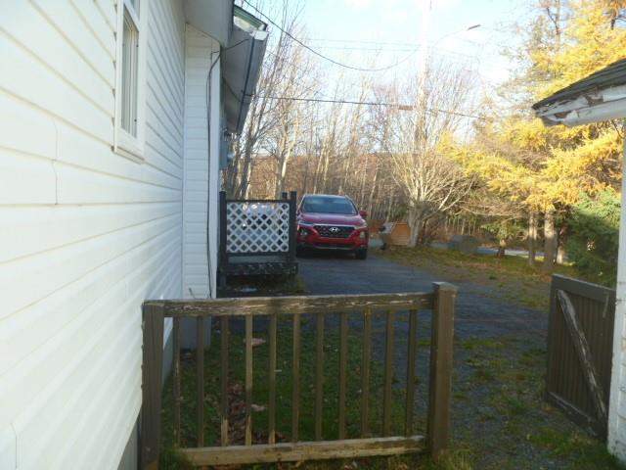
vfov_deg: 40.7
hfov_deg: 52.6
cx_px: 313
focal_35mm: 35
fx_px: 633
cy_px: 235
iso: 80
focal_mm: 6.3
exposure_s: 1/125
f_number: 3.5
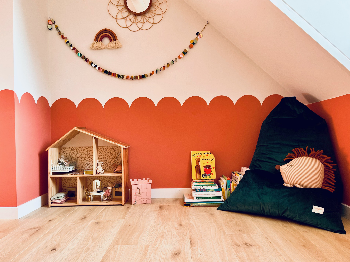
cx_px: 175
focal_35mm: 26
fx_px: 263
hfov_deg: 67.3
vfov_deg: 53.1
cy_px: 131
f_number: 1.6
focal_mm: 5.1
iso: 80
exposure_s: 1/122
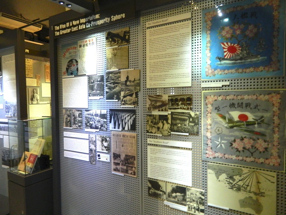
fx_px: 207
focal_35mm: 25
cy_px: 108
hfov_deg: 69.4
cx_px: 143
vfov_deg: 54.9
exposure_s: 1/25
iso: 400
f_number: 3.1
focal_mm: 4.5
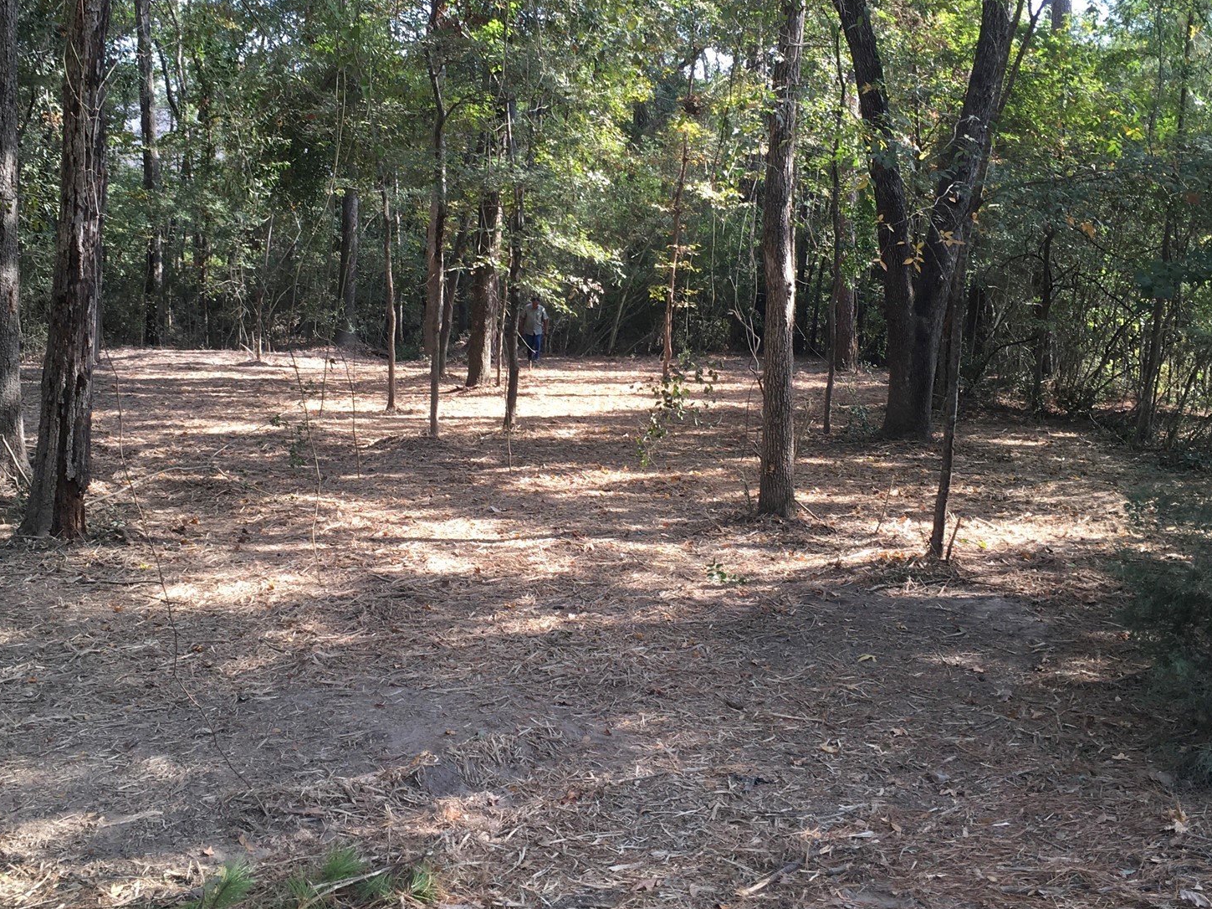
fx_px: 1435
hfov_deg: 45.7
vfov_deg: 34.9
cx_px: 540
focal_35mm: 41
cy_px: 322
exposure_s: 1/127
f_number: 2.2
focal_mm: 4.15
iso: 25
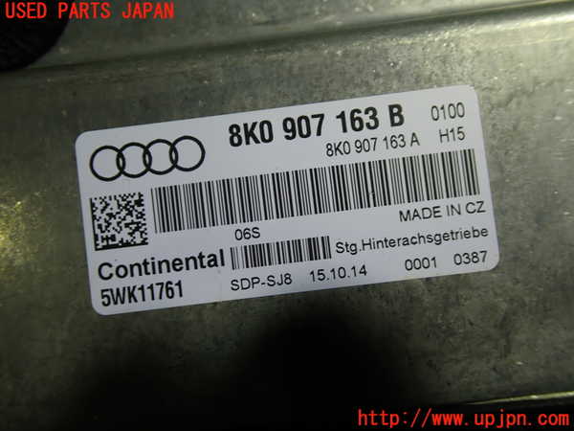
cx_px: 287
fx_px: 497
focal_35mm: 30
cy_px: 216
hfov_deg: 60.0
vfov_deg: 46.8
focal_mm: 5.4
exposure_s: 1/60
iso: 125
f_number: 2.3
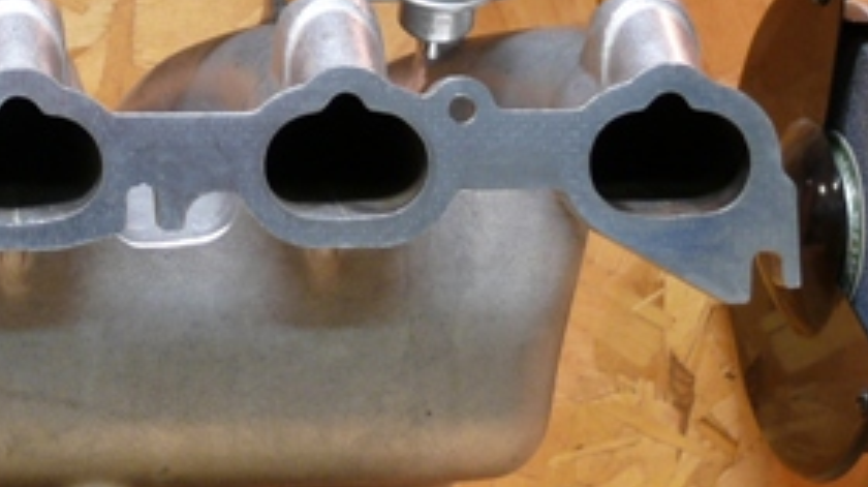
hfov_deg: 15.6
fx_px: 3082
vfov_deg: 8.9
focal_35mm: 134
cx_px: -112
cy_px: -50
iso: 100
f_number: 2.8
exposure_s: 1/5
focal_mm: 9.1
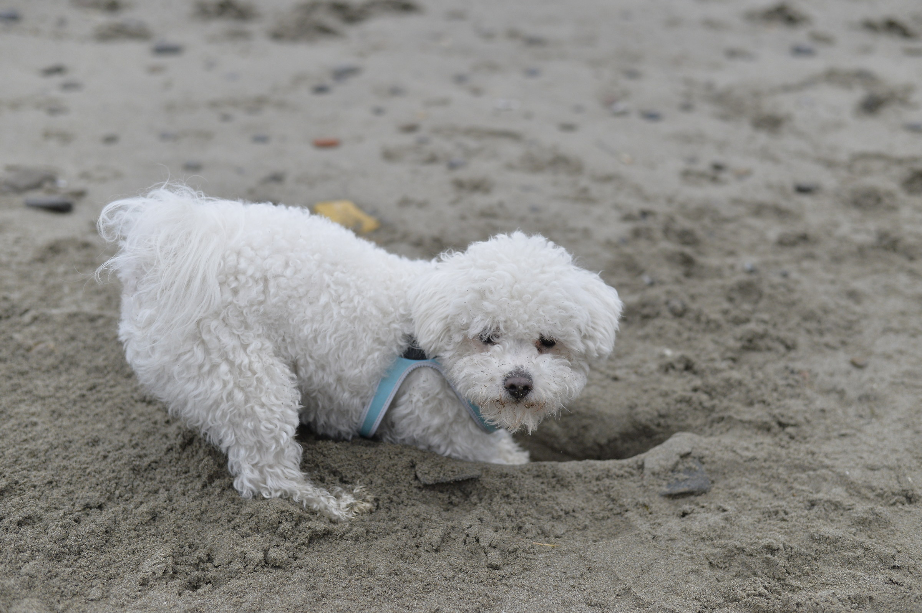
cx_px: 461
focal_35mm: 50
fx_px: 1280
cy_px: 306
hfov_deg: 39.6
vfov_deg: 27.0
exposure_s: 1/1600
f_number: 3.2
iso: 1600
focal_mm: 50
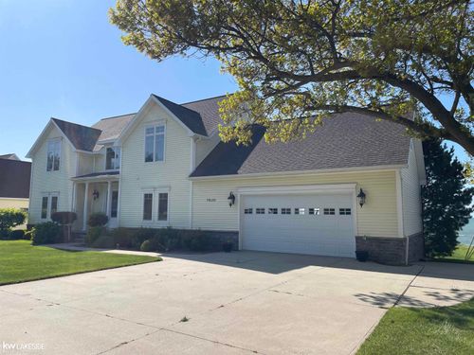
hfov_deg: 67.3
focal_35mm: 26
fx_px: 356
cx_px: 237
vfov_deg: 53.1
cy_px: 178
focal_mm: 4.2
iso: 32
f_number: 1.6
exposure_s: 1/3861
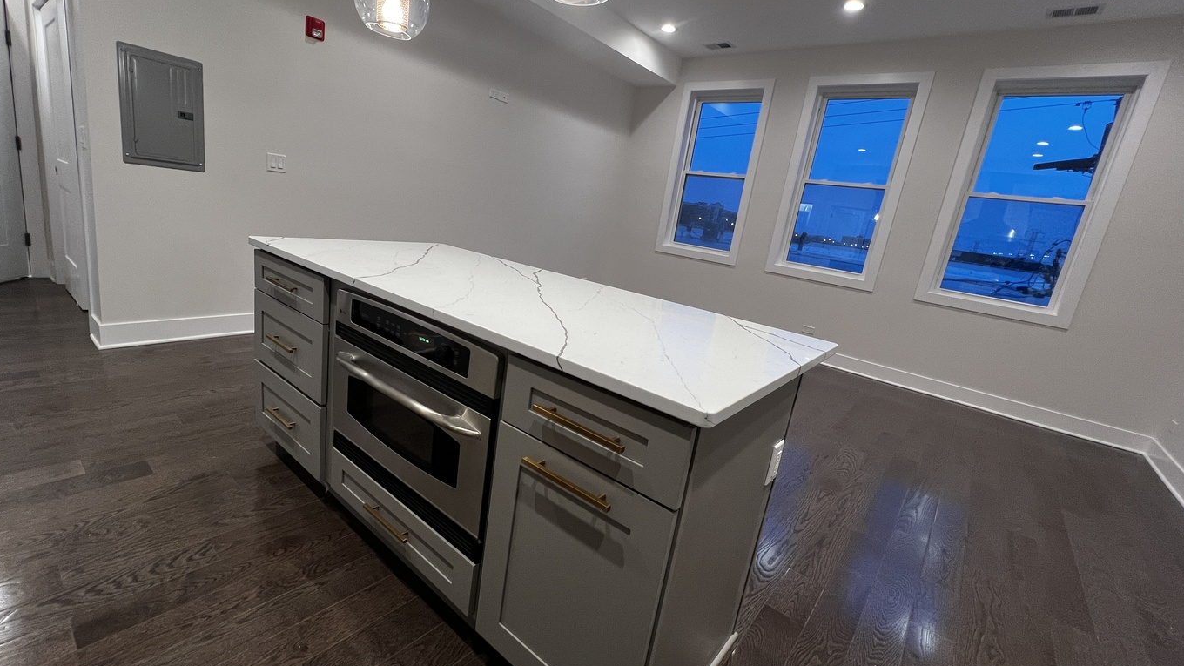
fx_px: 471
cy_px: 326
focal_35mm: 15
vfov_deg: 70.5
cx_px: 565
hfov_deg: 102.9
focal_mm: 1.57
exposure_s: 1/60
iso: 160
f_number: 1.8
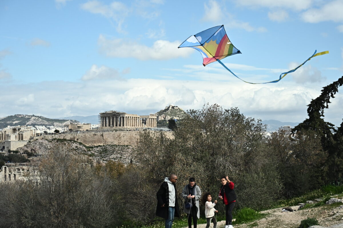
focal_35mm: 56
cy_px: 114
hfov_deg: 35.6
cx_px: 172
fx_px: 534
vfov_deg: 24.2
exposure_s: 1/8000
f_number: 4
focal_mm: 56
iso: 640
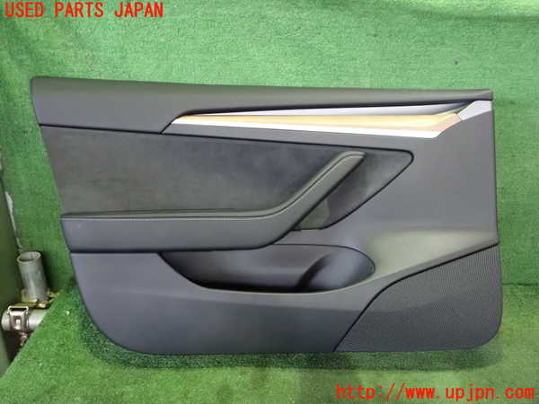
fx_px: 467
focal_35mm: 30
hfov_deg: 60.0
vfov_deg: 46.8
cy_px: 202
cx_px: 270
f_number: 2.3
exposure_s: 1/60
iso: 1250
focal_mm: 5.4
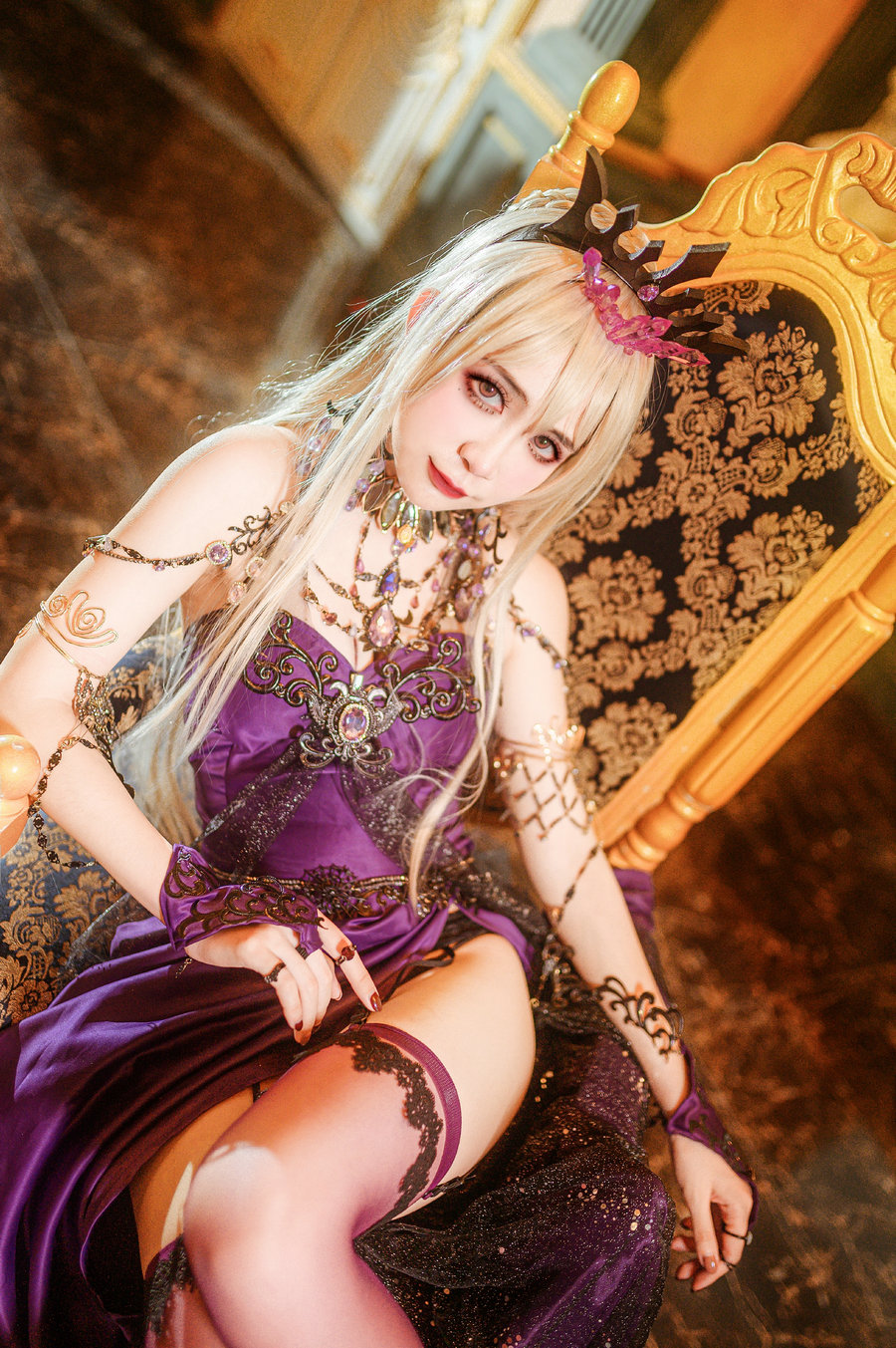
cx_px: 448
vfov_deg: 54.5
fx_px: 1309
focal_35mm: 35
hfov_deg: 37.8
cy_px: 674
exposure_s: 1/100
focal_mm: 35
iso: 400
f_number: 1.4
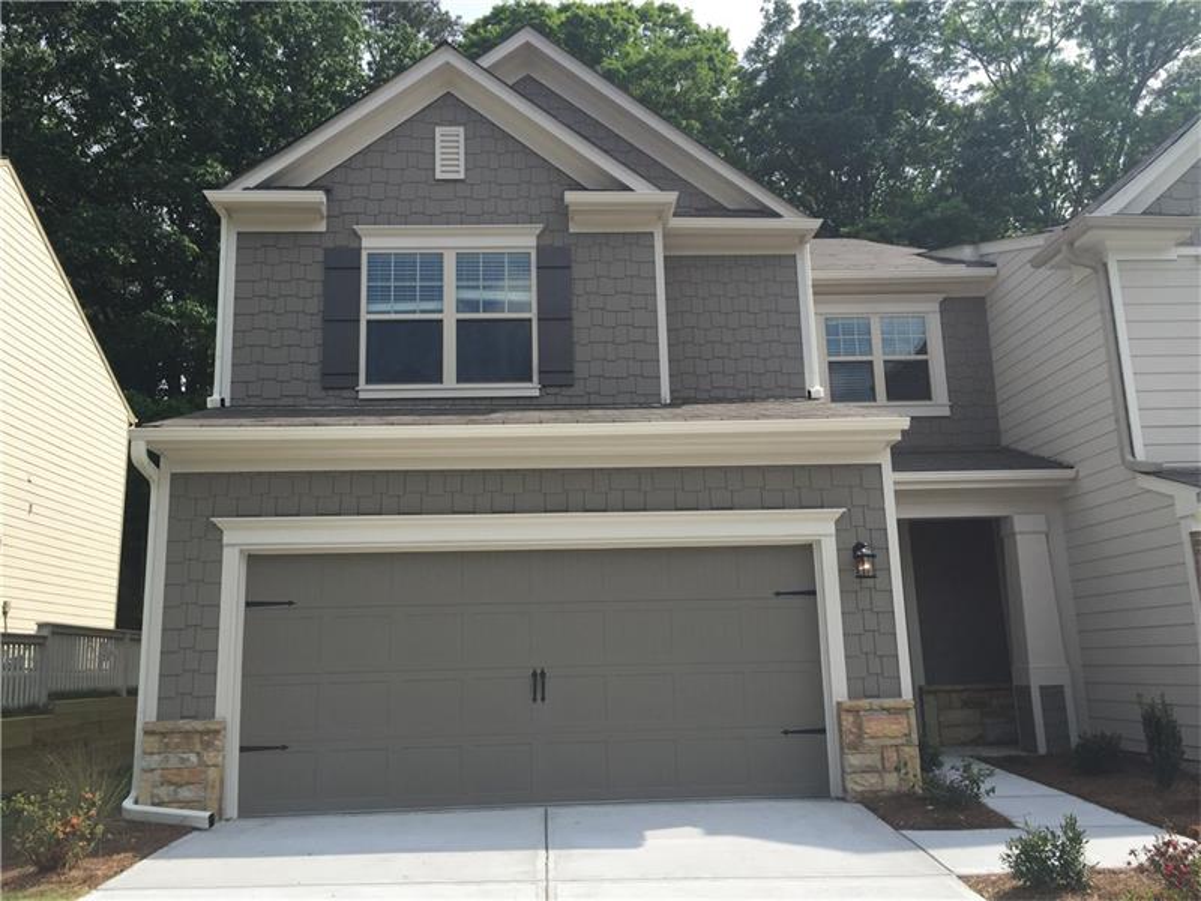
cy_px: 450
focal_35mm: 29
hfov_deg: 61.7
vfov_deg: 48.2
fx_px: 1006
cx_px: 600
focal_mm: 4.15
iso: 32
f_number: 2.2
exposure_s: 1/1464
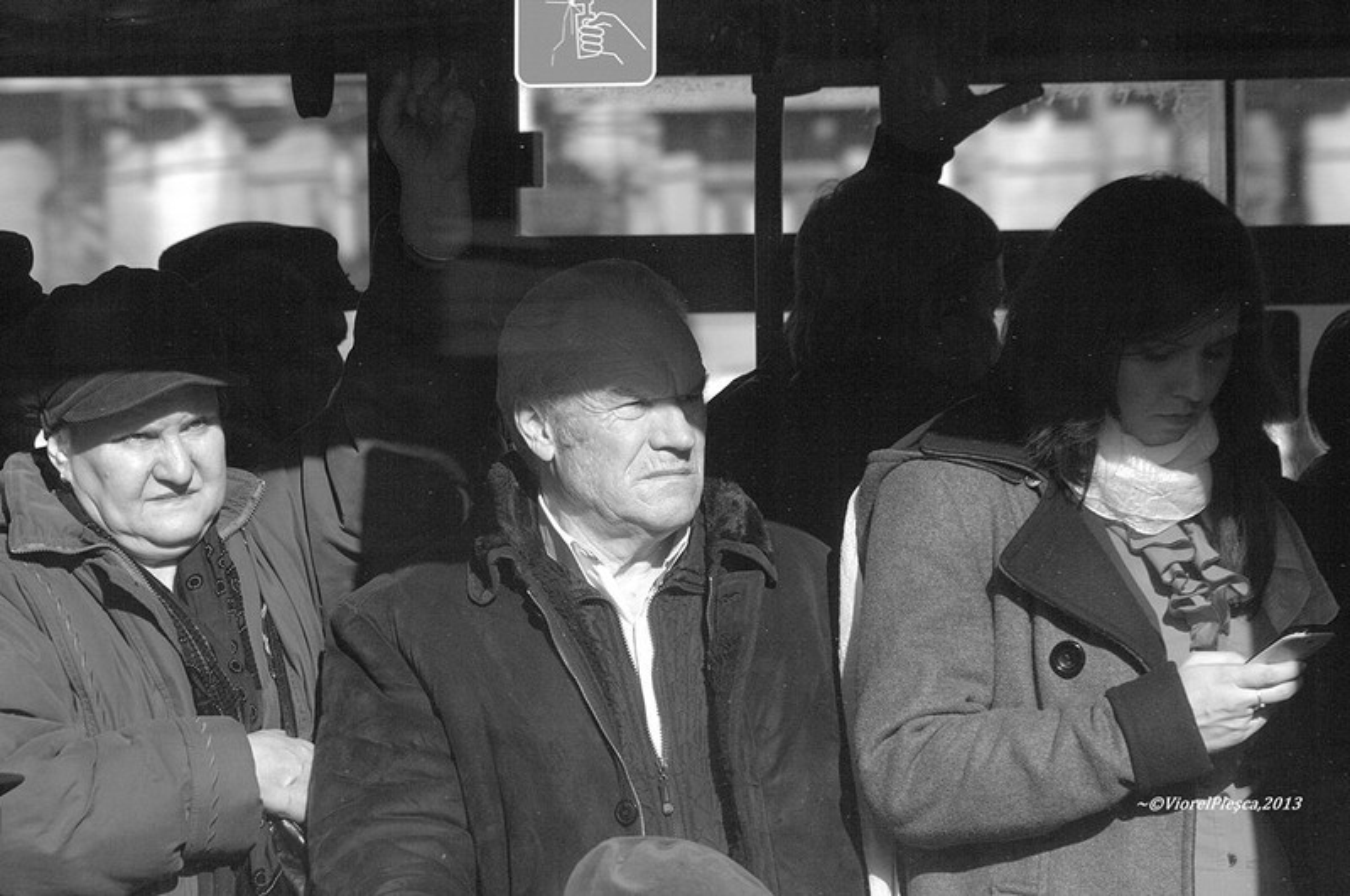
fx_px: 8800
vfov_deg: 5.8
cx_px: 675
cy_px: 448
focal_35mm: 235
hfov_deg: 8.8
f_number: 10
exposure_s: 1/400
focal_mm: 150
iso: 100
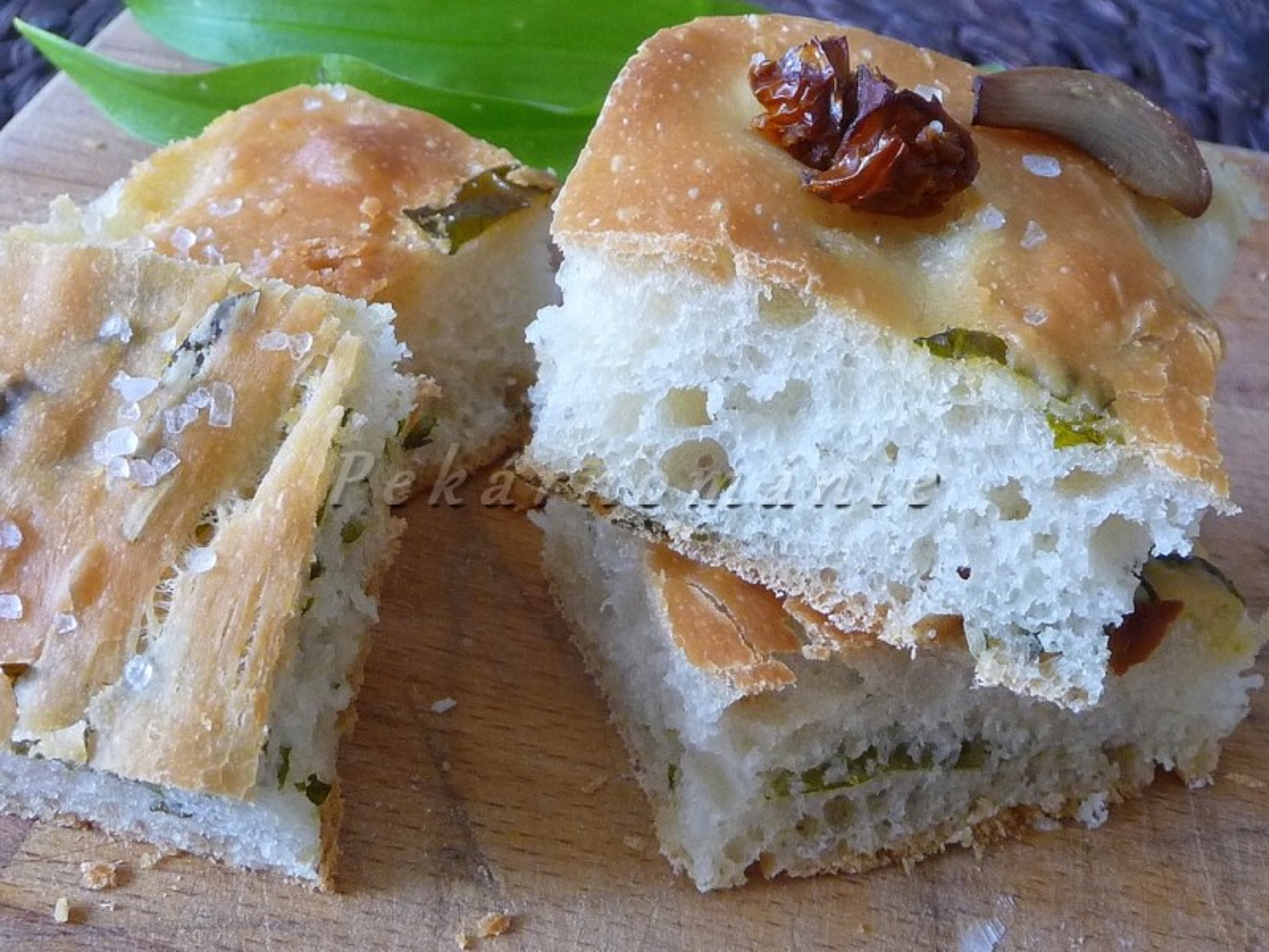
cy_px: 476
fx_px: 1833
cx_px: 634
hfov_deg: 38.2
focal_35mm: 50
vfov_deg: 29.1
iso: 200
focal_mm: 5
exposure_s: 1/30
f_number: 3.4
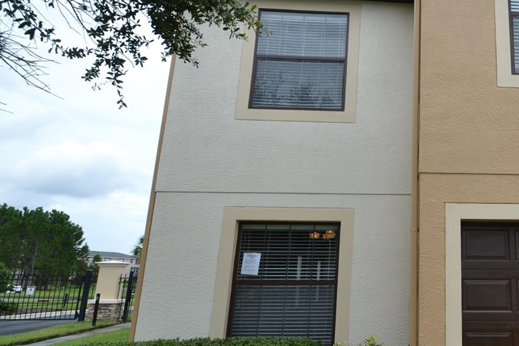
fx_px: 404
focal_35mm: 28
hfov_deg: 57.7
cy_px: 167
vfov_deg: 46.4
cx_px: 452
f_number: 7.1
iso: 100
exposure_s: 1/200
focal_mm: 10
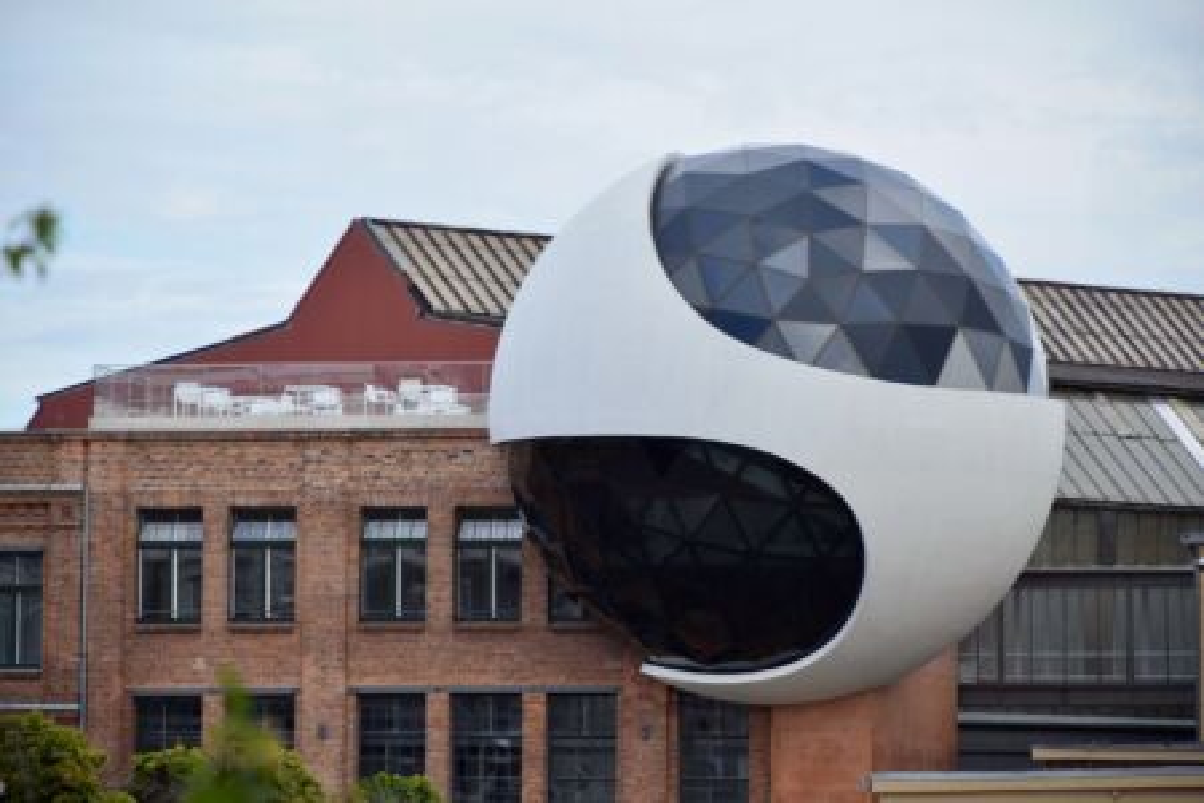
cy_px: 402
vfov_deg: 6.8
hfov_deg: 10.2
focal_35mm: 202
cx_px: 602
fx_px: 6772
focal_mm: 135
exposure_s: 1/200
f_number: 5.6
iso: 100
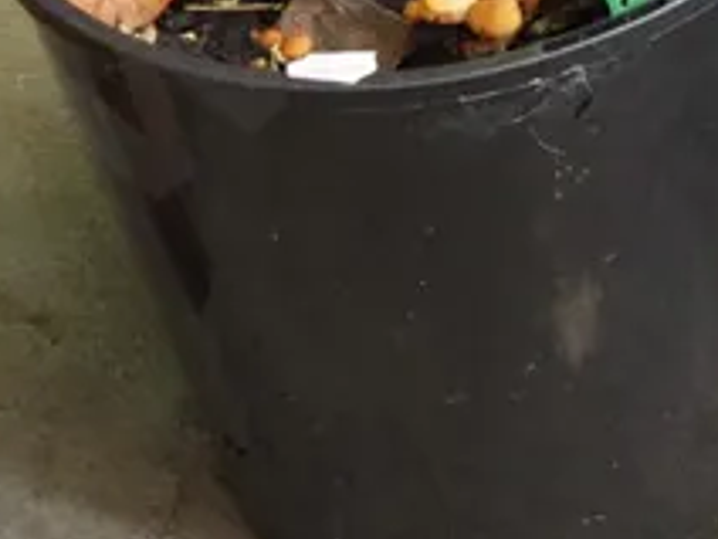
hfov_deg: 9.8
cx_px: 1216
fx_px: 4003
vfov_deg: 7.3
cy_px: -708
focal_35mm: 193
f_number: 5.6
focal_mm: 20
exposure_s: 1/60
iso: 1600
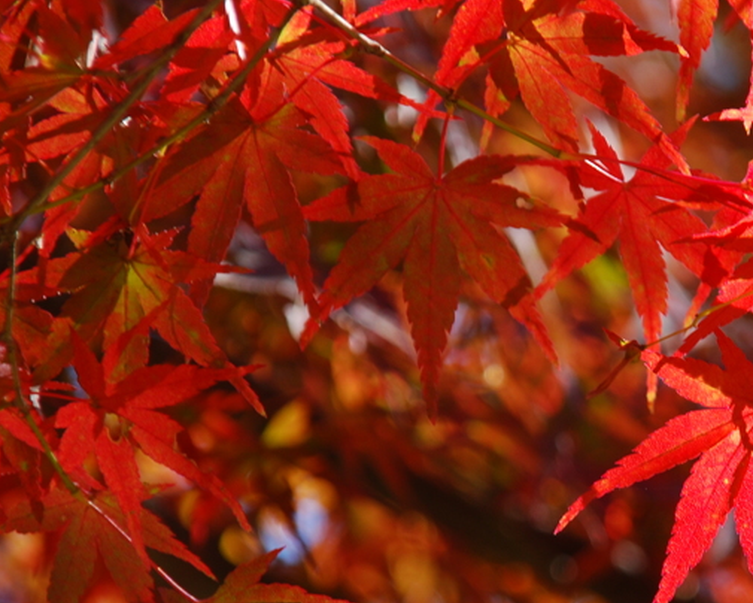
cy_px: 407
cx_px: 632
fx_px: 12725
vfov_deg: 2.7
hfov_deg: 3.4
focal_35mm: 571
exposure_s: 1/80
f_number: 6.3
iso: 100
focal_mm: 200
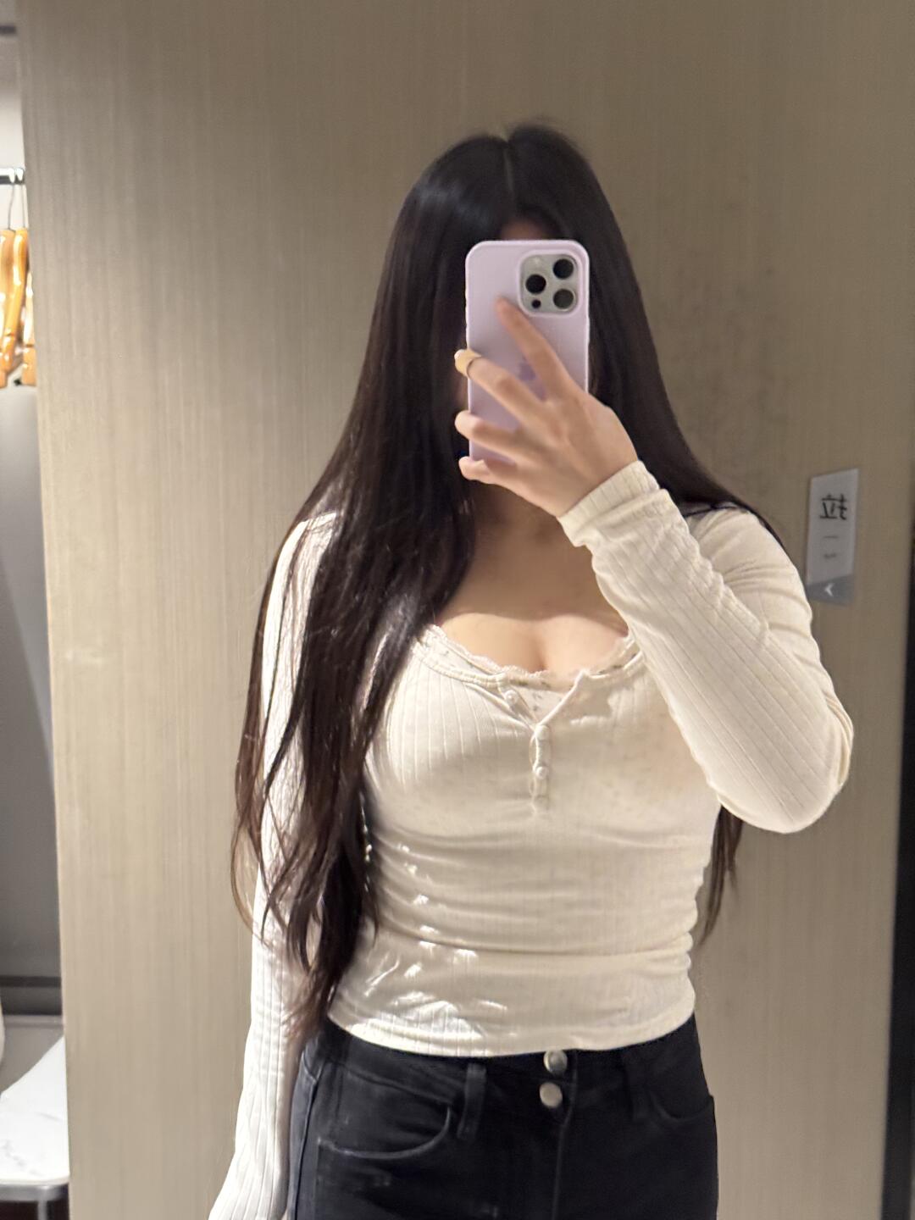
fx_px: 1692
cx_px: 458
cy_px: 610
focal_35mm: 48
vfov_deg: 39.7
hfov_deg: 30.3
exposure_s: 1/20
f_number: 1.78
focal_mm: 6.76
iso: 640
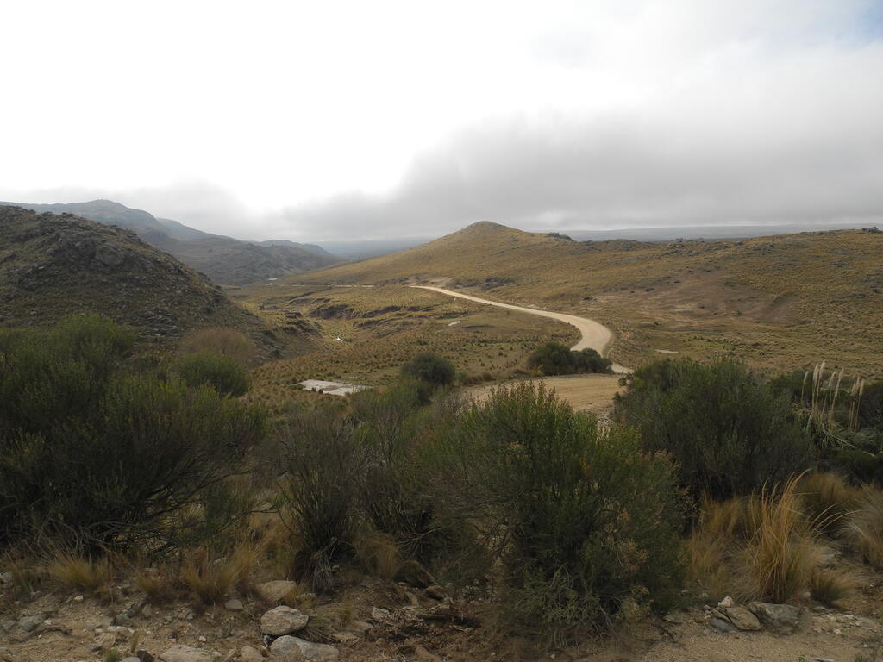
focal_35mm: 28
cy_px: 331
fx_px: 714
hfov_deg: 63.4
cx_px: 442
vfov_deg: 49.7
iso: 100
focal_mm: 6
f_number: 4
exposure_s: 1/800
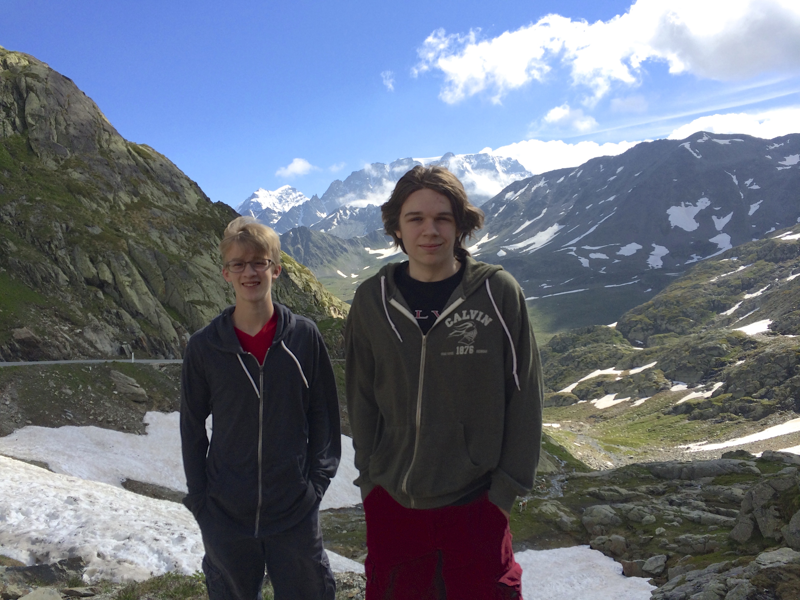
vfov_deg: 46.8
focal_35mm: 30
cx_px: 400
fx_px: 693
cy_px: 300
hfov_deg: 60.0
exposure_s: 1/1786
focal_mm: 4.12
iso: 32
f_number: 2.2
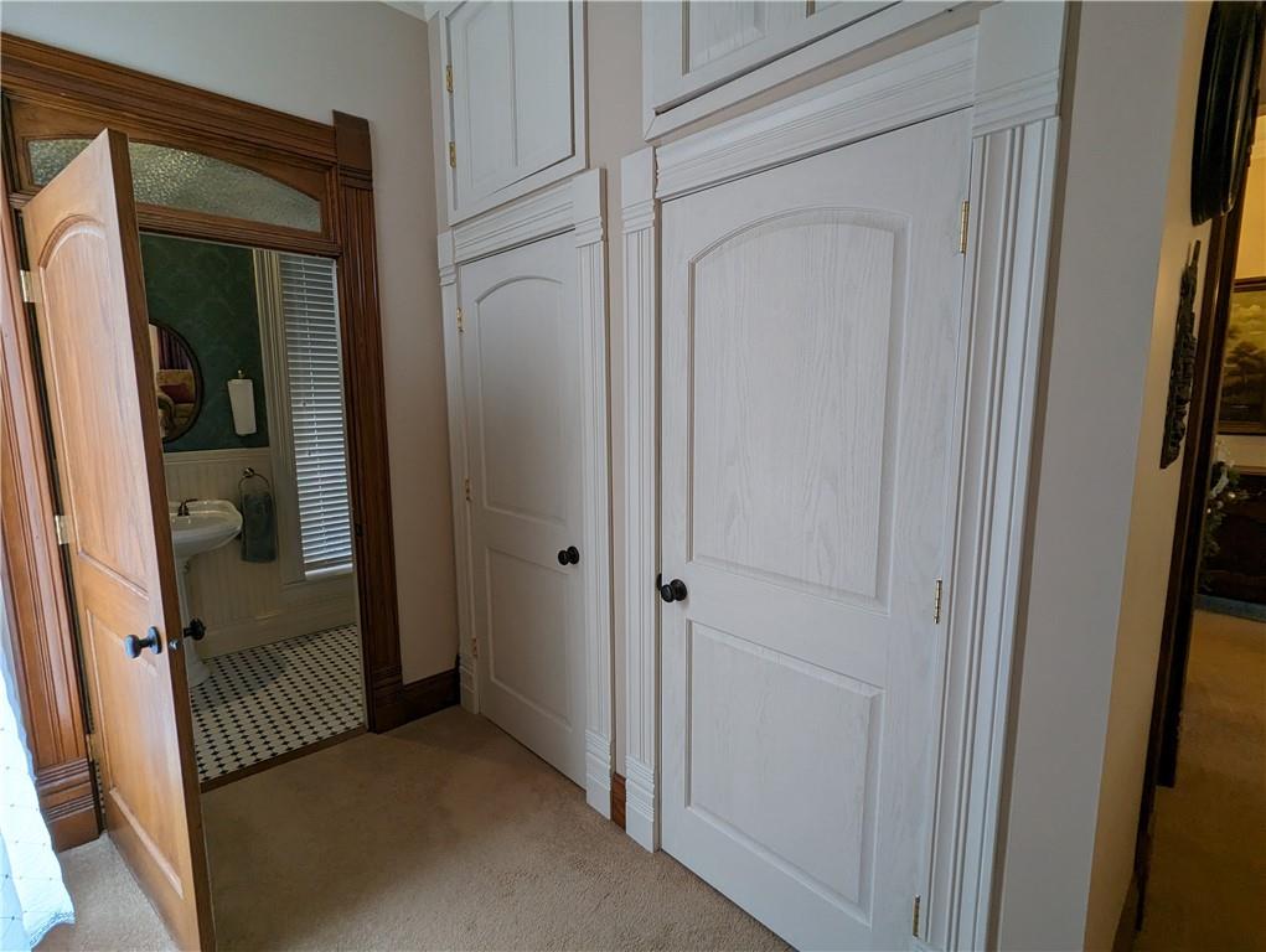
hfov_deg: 94.4
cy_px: 476
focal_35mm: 16
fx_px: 586
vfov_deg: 78.2
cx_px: 633
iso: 160
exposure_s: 1/49.2
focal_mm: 2.35
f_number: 2.2
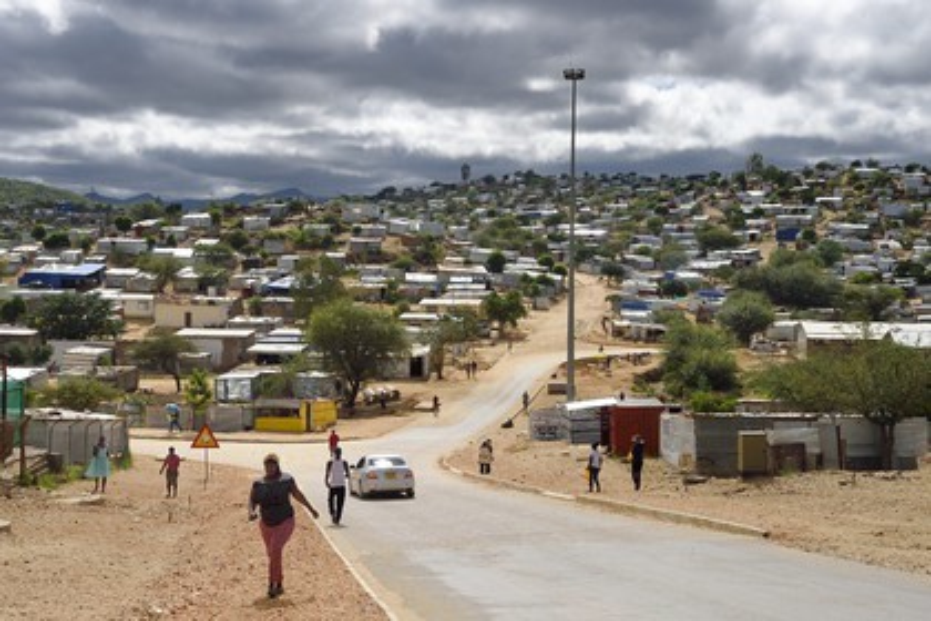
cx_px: 466
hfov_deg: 39.6
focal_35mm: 50
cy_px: 310
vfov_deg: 27.0
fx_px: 1293
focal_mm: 50
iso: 200
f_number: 14
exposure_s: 1/320
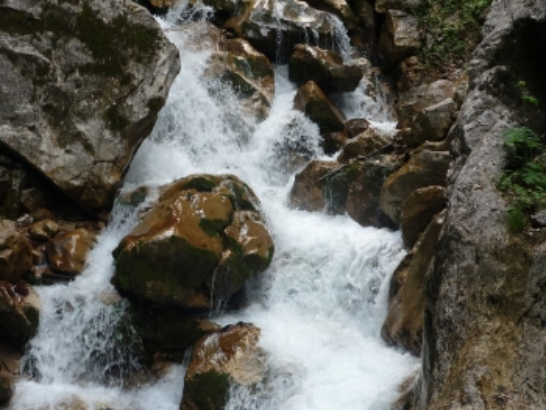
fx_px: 900
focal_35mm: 57
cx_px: 273
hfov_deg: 33.8
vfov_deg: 25.7
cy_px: 205
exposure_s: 1/100
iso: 80
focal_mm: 7.4
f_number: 3.1
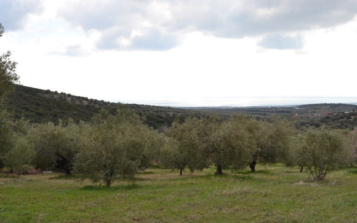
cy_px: 109
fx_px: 418
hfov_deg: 46.2
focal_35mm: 43
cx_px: 191
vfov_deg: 29.9
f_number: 9
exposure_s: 1/200
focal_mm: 22
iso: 100
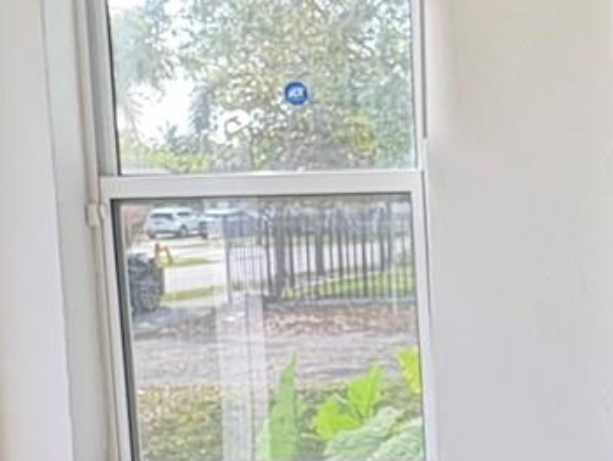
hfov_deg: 26.1
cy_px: 286
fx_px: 1134
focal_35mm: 64
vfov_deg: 22.9
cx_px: 781
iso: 200
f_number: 2.2
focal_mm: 2.22
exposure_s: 1/99
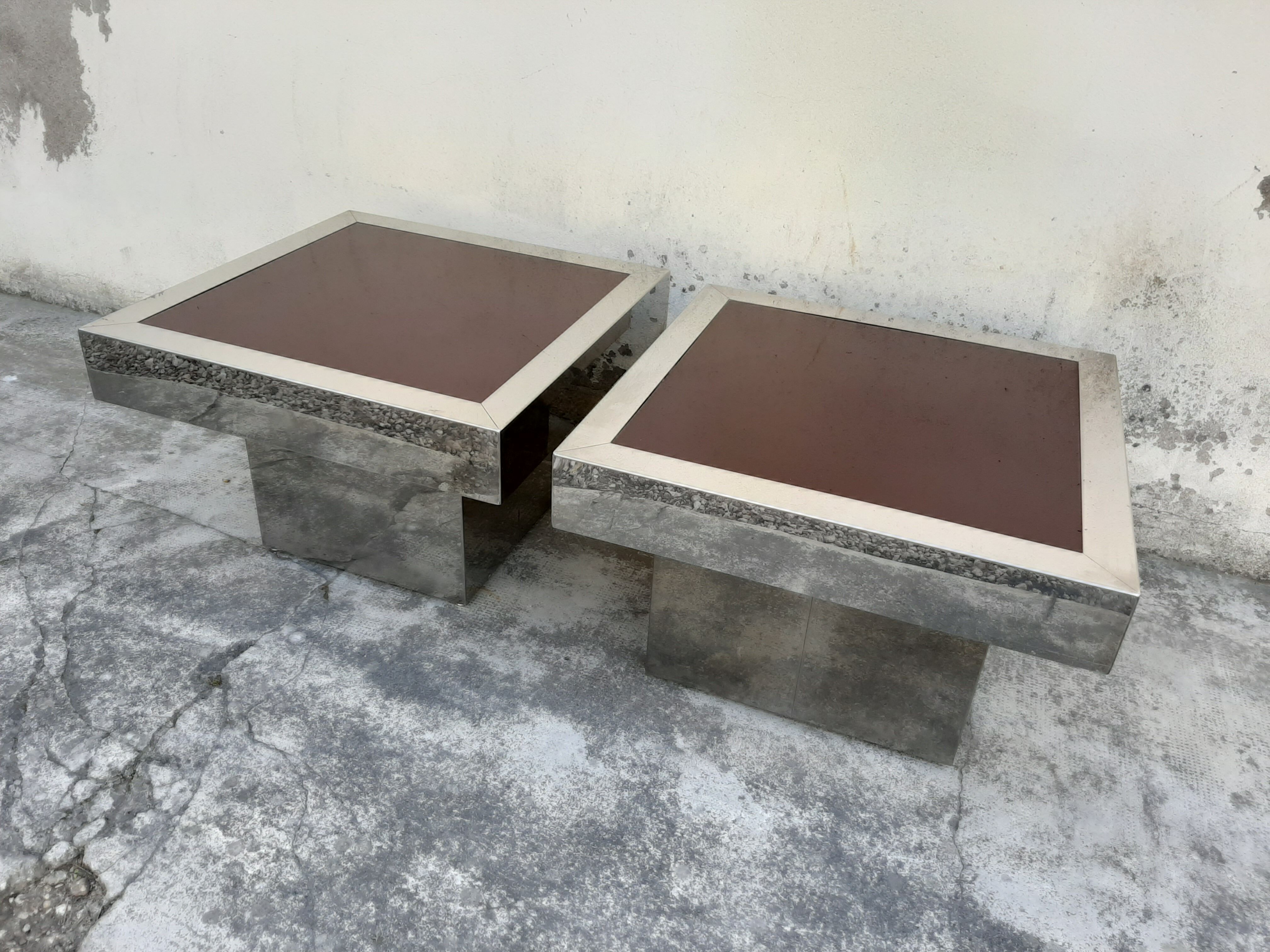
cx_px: 635
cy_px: 476
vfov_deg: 53.1
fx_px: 954
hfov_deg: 67.3
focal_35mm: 26
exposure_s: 1/374
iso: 40
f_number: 1.7
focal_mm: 3.93
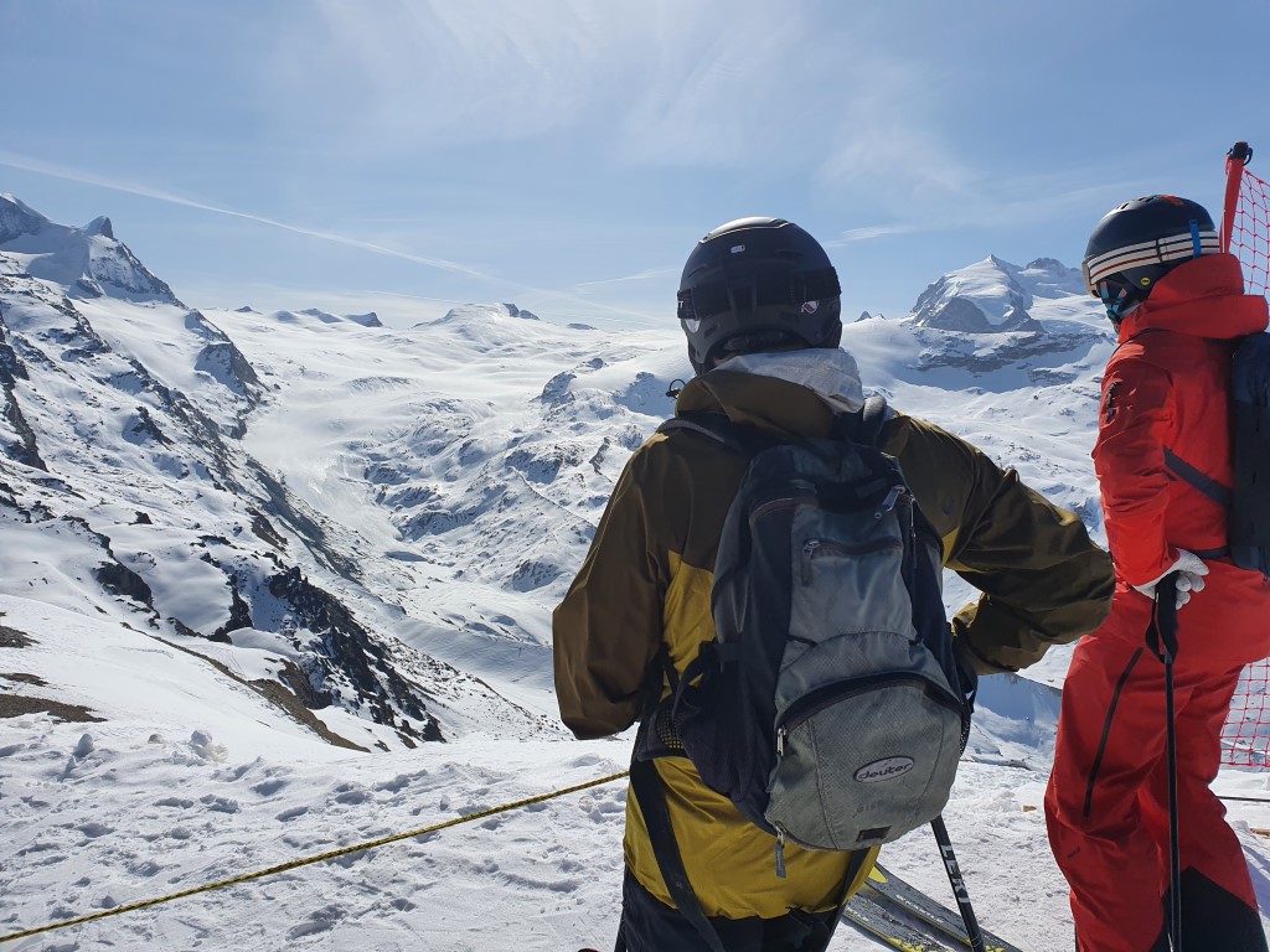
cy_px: 476
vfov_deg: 53.1
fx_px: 954
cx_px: 635
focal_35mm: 26
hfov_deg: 67.3
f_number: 2.4
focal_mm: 4.32
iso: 50
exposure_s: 1/5136
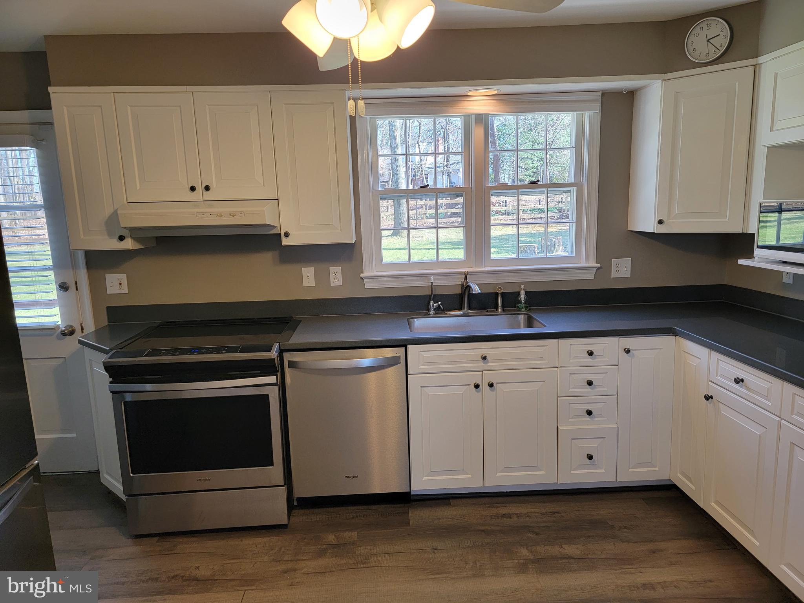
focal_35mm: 24
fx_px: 557
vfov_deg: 56.8
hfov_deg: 71.6
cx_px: 402
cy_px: 302
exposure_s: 1/120
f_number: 1.8
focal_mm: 6.7
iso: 160
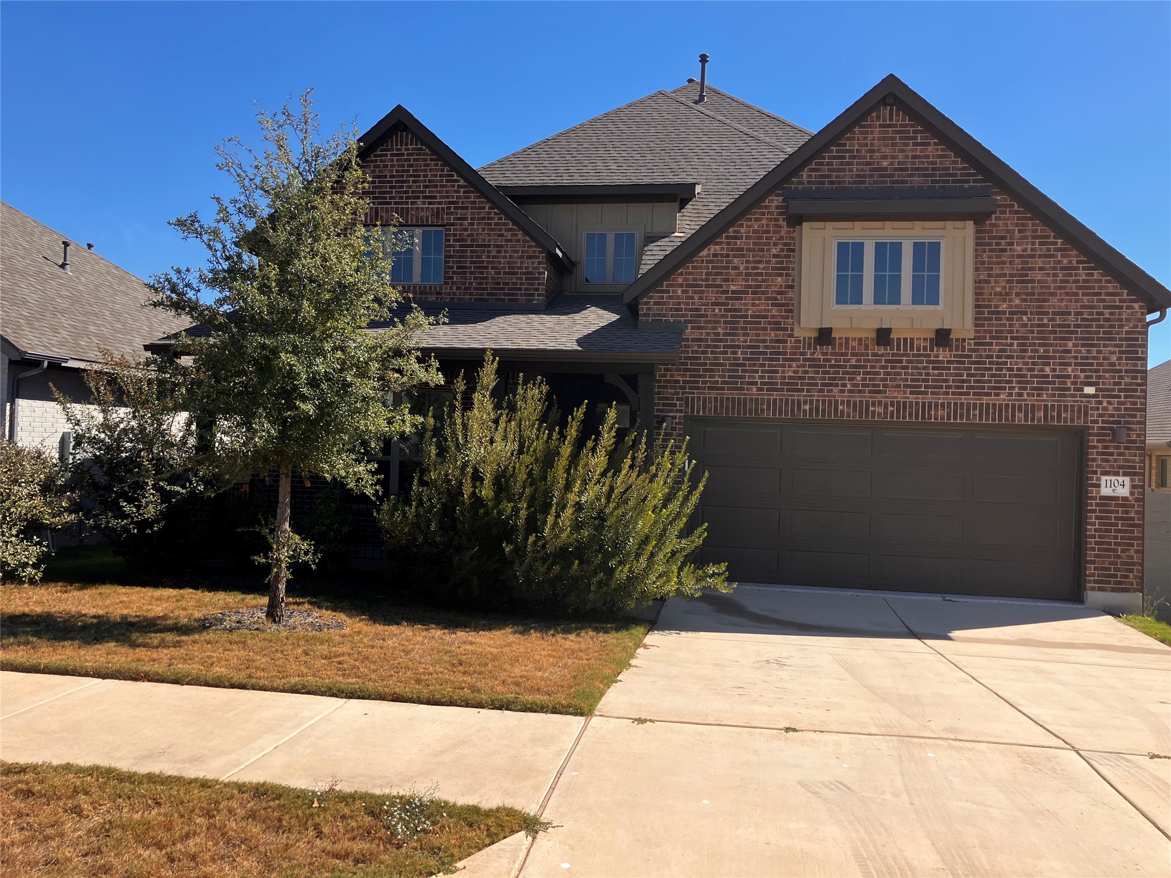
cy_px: 439
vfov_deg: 49.7
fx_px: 947
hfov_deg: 63.4
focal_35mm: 28
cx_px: 586
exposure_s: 1/1946
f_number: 1.8
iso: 32
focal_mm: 3.99
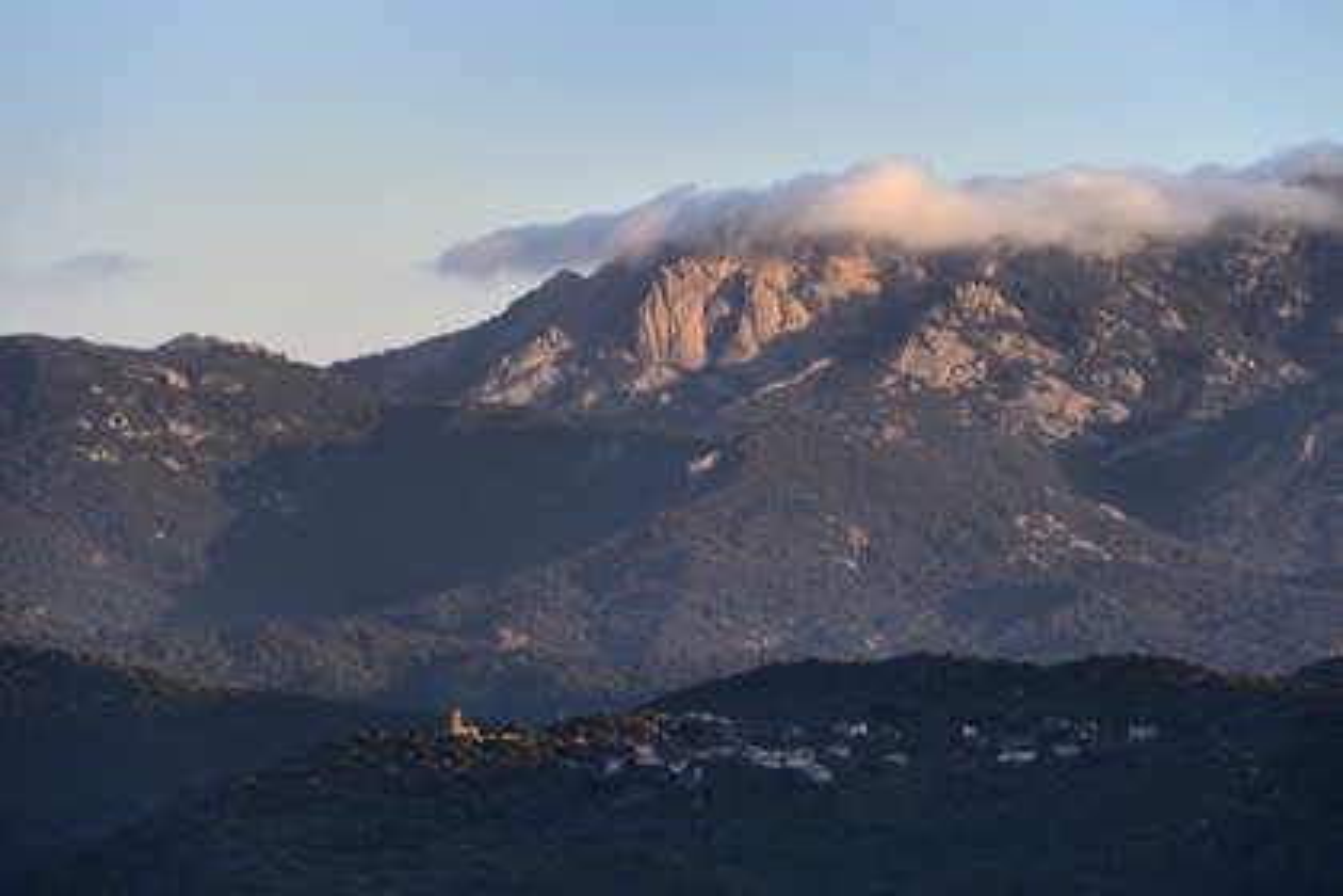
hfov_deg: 10.3
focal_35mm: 200
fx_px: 7461
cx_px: 672
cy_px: 448
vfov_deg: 6.9
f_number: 8
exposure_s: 1/200
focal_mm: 200
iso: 200
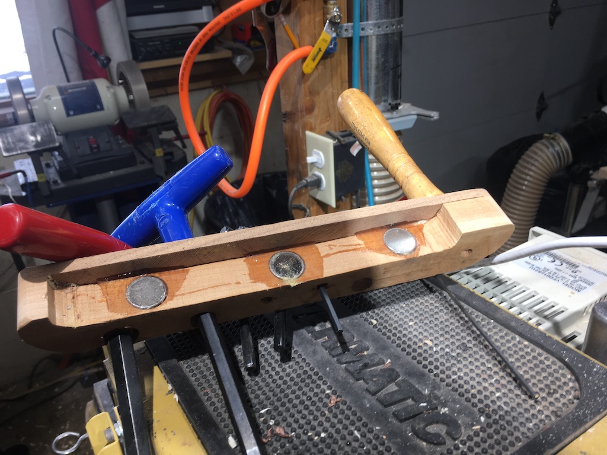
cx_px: 304
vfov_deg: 48.2
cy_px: 228
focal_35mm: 29
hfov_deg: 61.7
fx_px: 509
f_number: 2.2
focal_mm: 4.15
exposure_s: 1/60
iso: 25
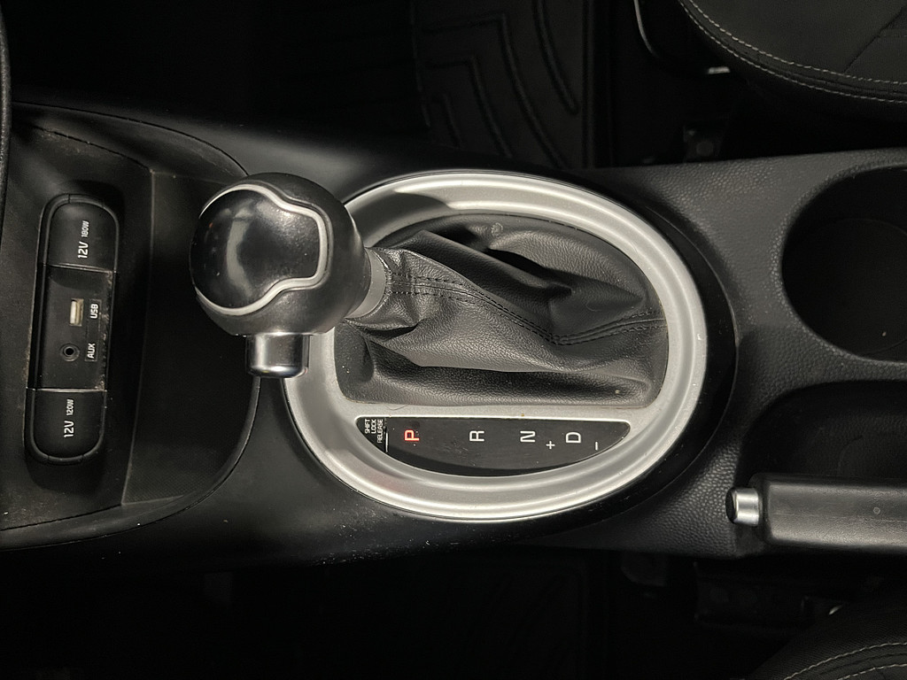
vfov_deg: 54.9
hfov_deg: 69.4
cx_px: 454
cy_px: 340
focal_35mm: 25
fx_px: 655
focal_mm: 5.1
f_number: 1.6
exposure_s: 1/30
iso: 500
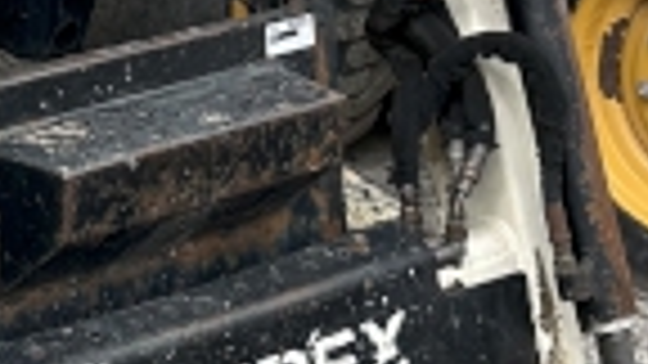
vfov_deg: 7.7
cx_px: -238
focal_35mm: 157
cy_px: 108
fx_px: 2698
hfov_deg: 13.1
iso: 50
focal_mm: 5.7
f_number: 1.5
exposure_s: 1/1377
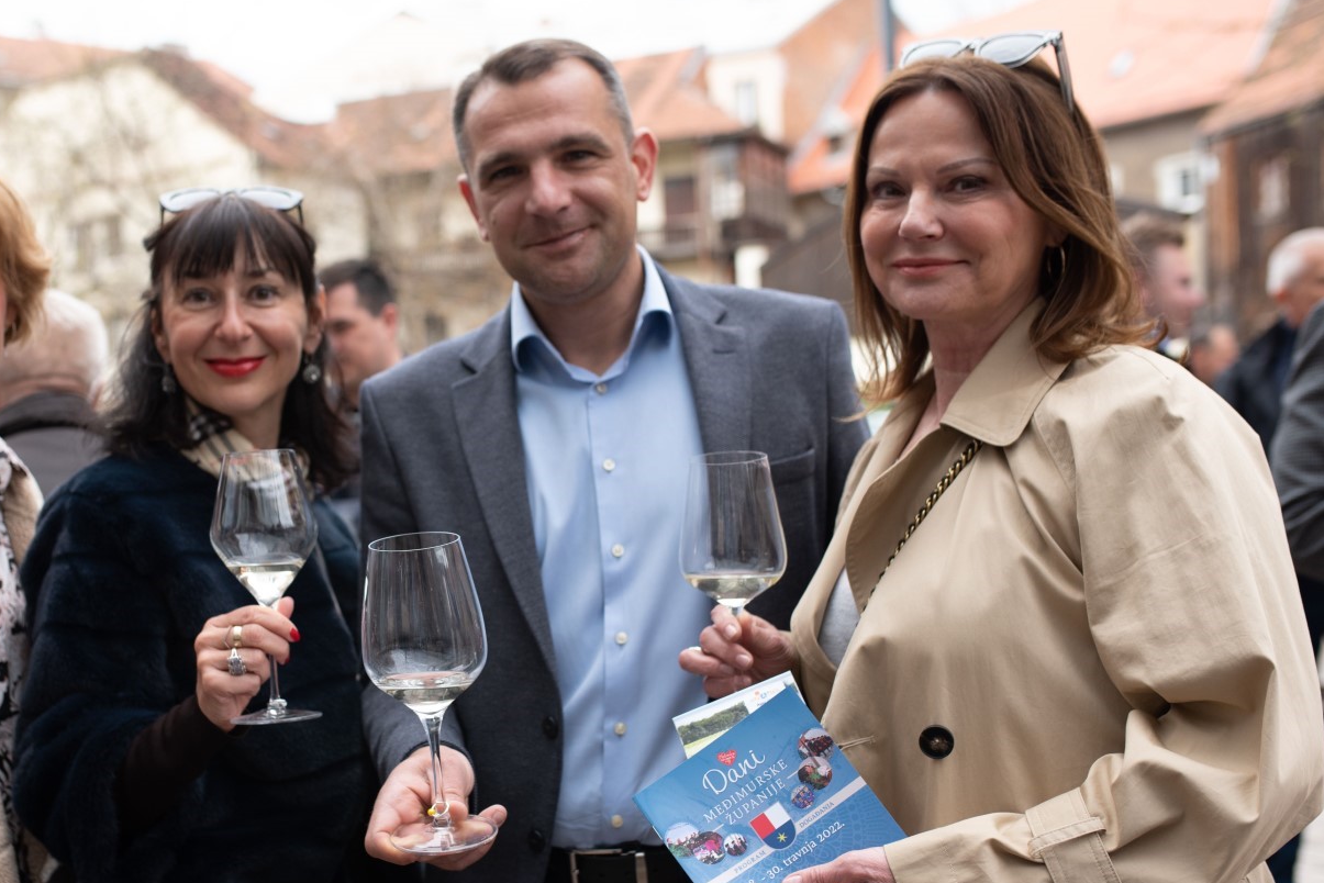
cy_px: 517
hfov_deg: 41.4
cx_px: 440
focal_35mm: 47
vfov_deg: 28.6
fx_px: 1729
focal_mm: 35
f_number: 3.5
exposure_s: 1/1250
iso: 400
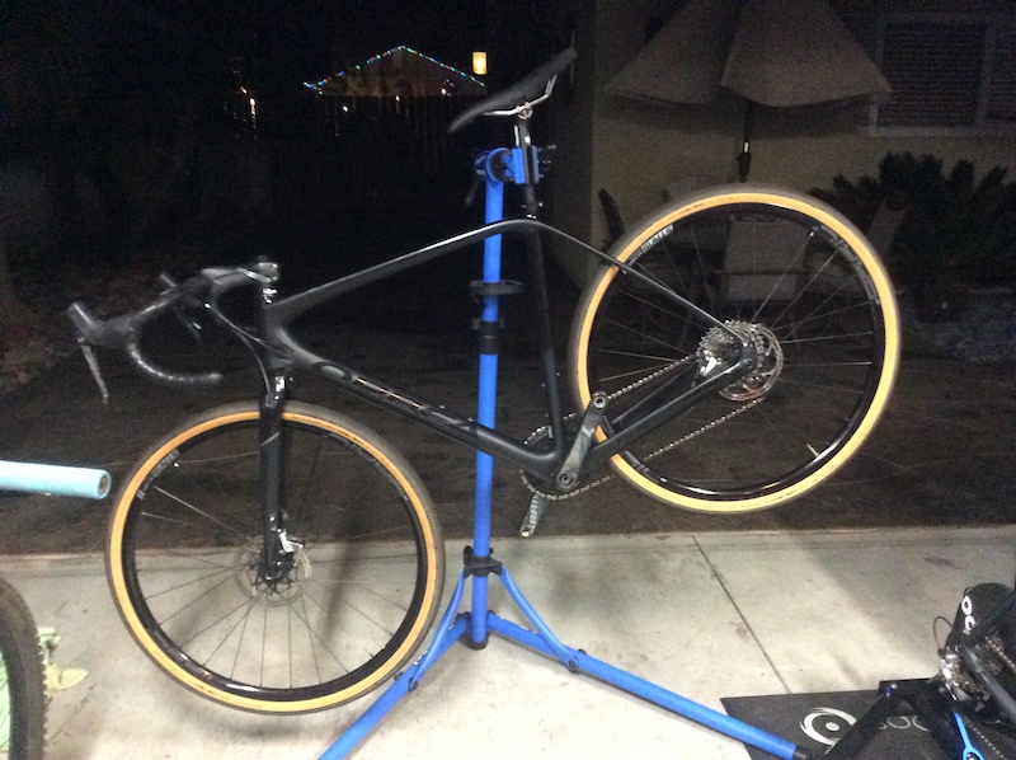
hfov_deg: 56.9
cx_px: 508
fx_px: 938
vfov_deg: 44.1
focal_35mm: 32
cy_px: 380
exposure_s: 1/15
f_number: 2.4
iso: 500
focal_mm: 3.3
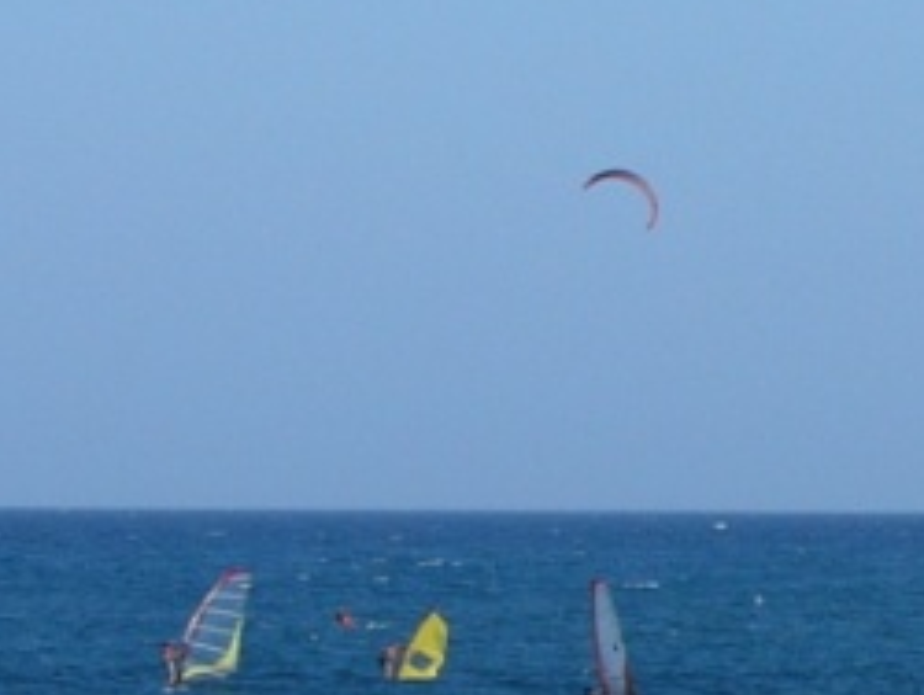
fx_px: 8309
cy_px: 499
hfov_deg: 6.3
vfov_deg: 4.8
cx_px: 1534
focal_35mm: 311
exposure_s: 1/400
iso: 50
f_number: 5.2
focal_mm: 12.7
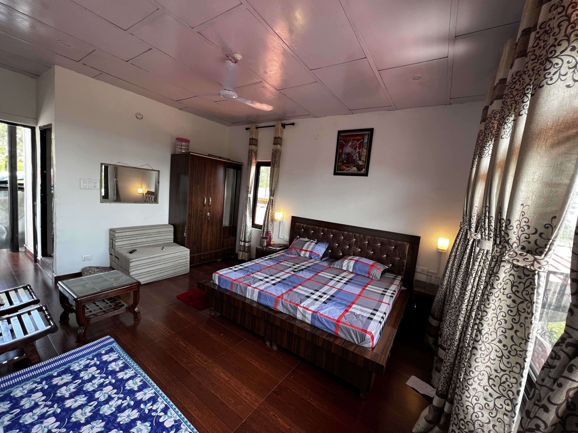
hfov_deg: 106.2
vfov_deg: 89.9
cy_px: 216
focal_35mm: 13
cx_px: 289
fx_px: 217
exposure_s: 1/100
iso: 100
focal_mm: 1.57
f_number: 1.8
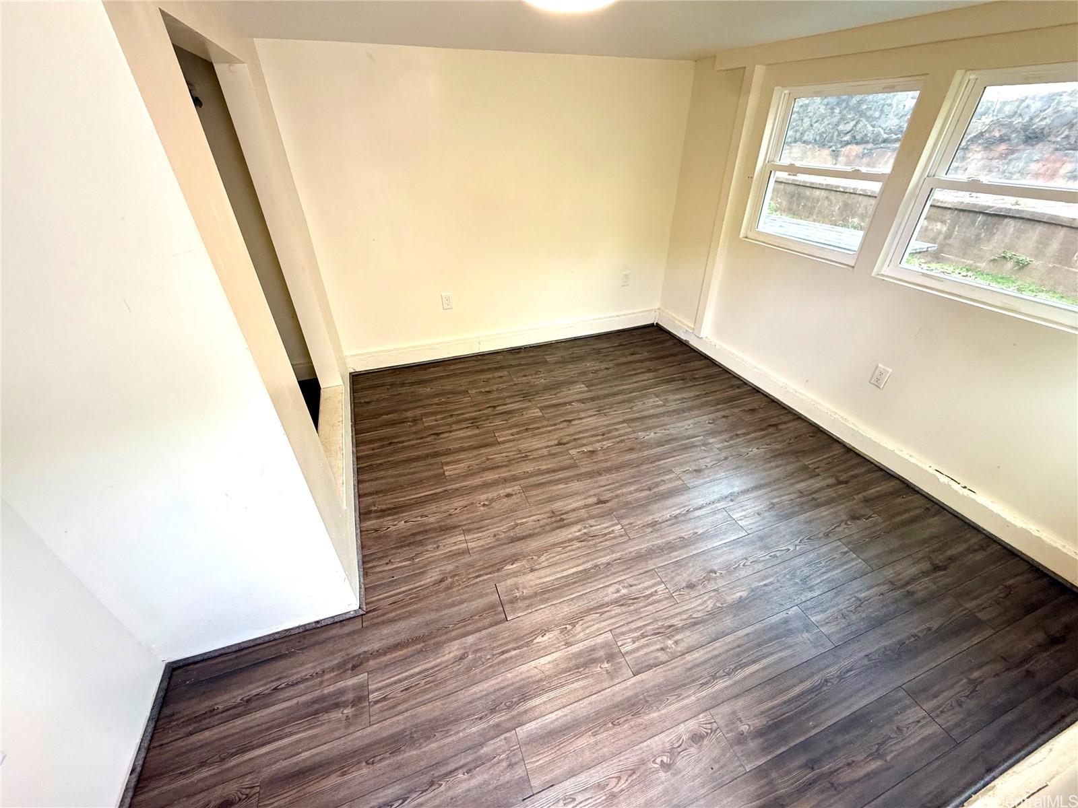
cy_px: 404
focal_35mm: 14
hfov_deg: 102.1
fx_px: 436
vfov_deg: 85.7
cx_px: 539
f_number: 2.2
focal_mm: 2.22
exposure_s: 1/120
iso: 250
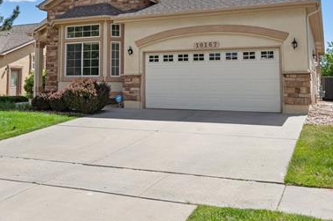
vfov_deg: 33.4
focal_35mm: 39
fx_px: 361
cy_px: 51
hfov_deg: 49.5
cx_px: 147
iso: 500
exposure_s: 1/1600
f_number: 7.1
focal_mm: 23
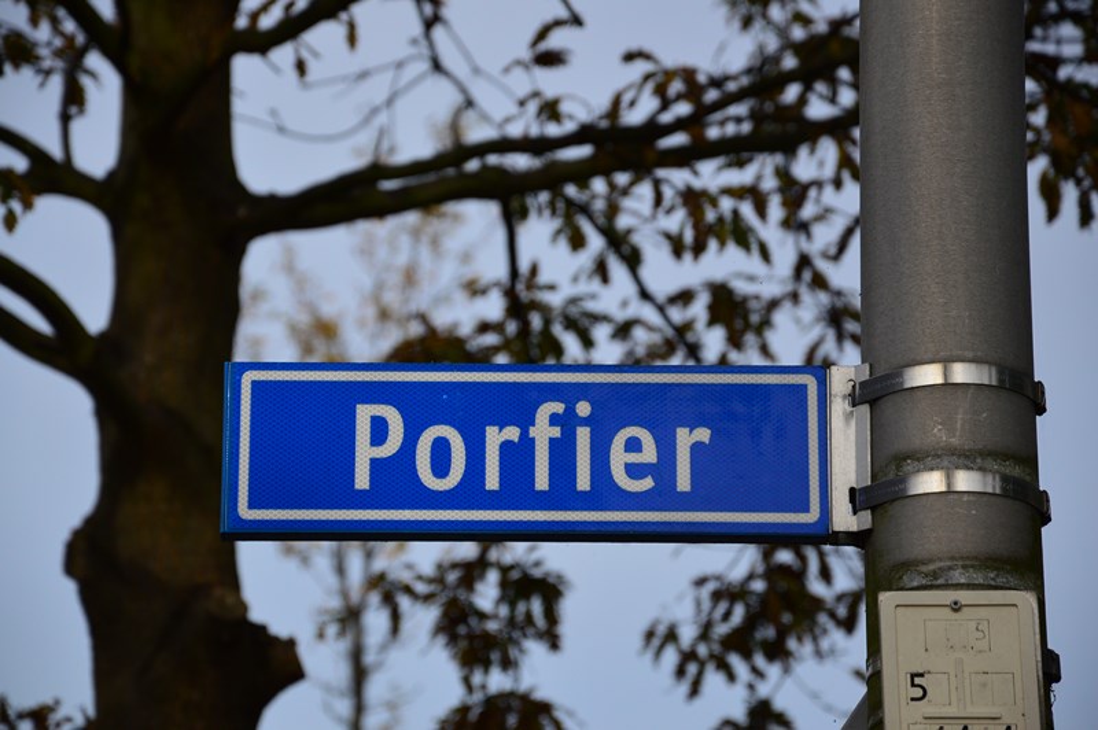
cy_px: 365
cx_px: 549
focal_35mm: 158
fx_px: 4800
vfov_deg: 8.7
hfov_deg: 13.1
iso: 400
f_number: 5.6
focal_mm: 105
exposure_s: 1/1600
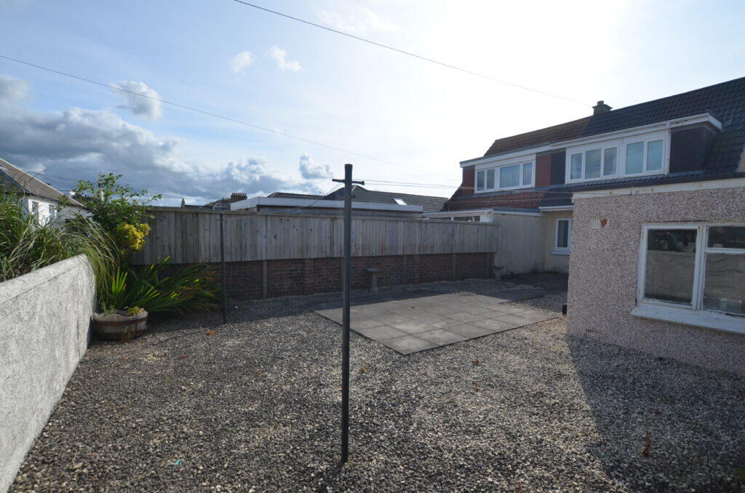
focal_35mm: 15
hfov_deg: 100.5
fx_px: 310
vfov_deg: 77.1
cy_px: 246
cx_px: 372
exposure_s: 1/320
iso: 100
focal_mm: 10
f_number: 9
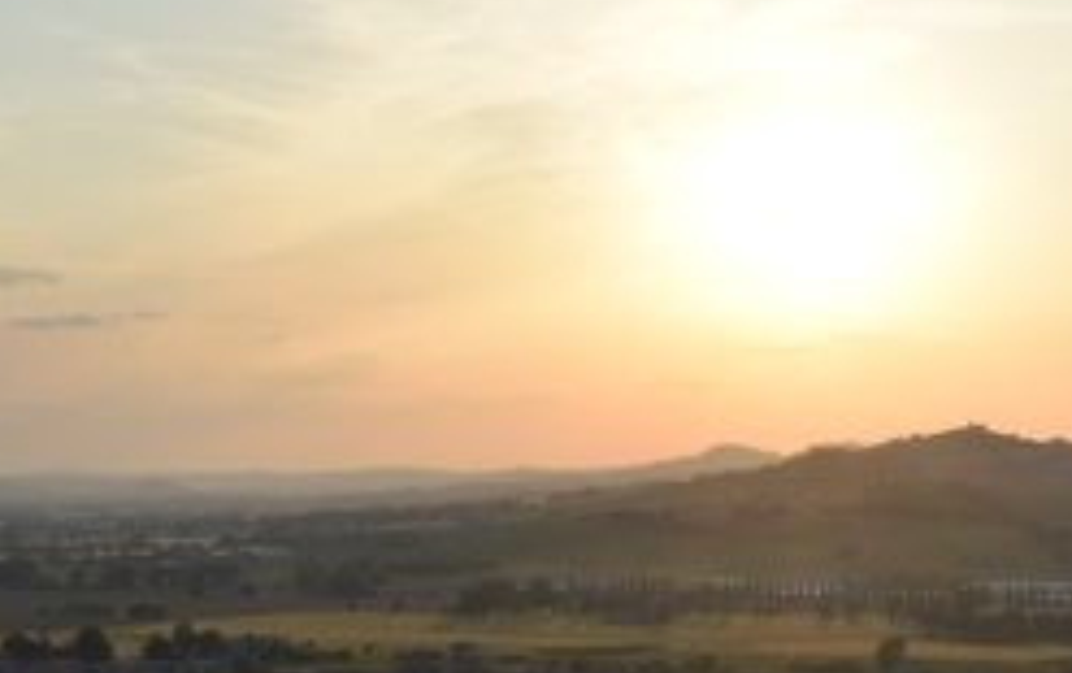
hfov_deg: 23.1
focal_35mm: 89
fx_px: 2603
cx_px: 777
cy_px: 521
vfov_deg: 14.7
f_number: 8
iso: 100
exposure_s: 1/320
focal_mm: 24
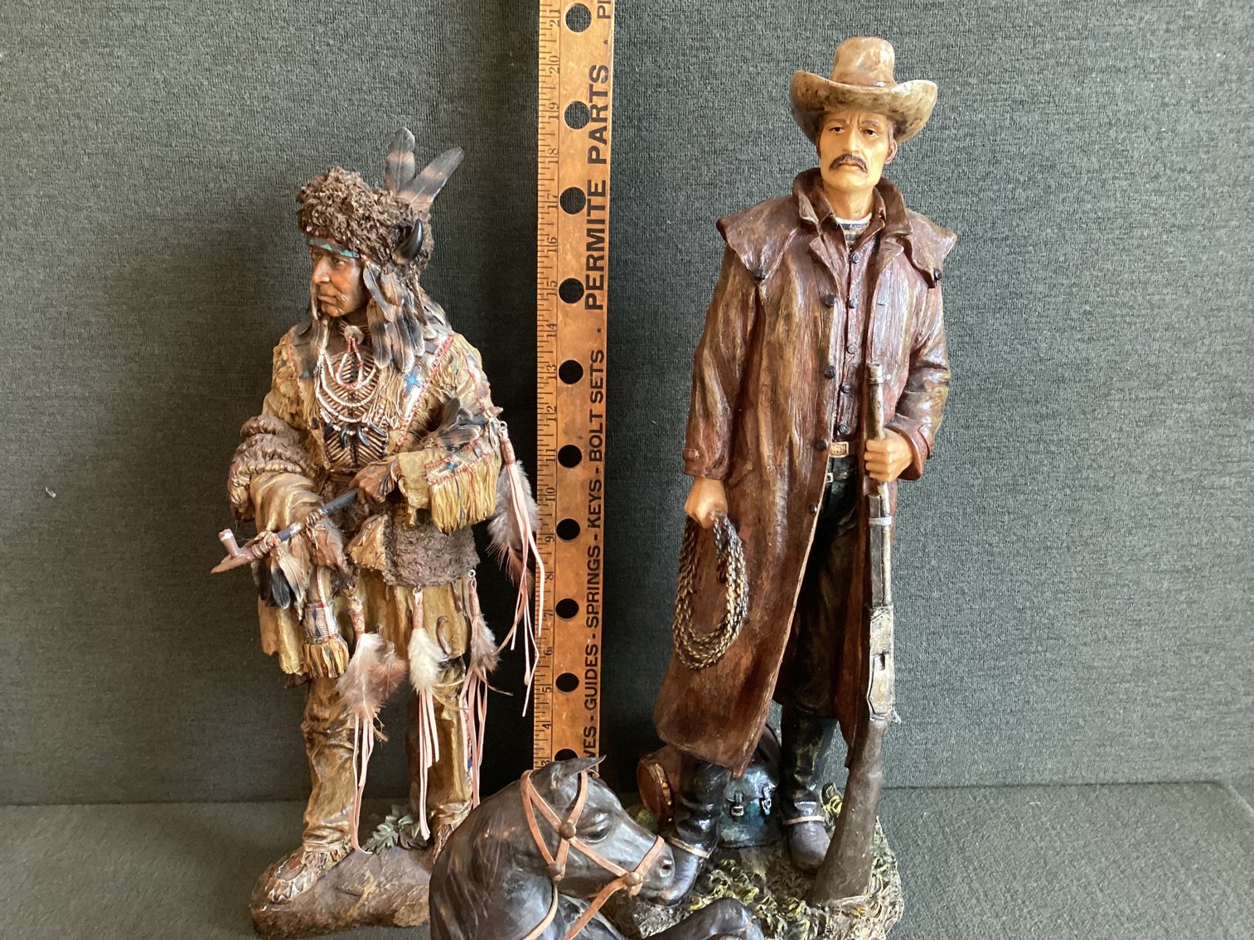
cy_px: 470
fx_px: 1123
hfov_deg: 58.3
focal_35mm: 31
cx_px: 627
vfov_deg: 45.4
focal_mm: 3.3
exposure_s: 1/30
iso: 320
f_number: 2.4
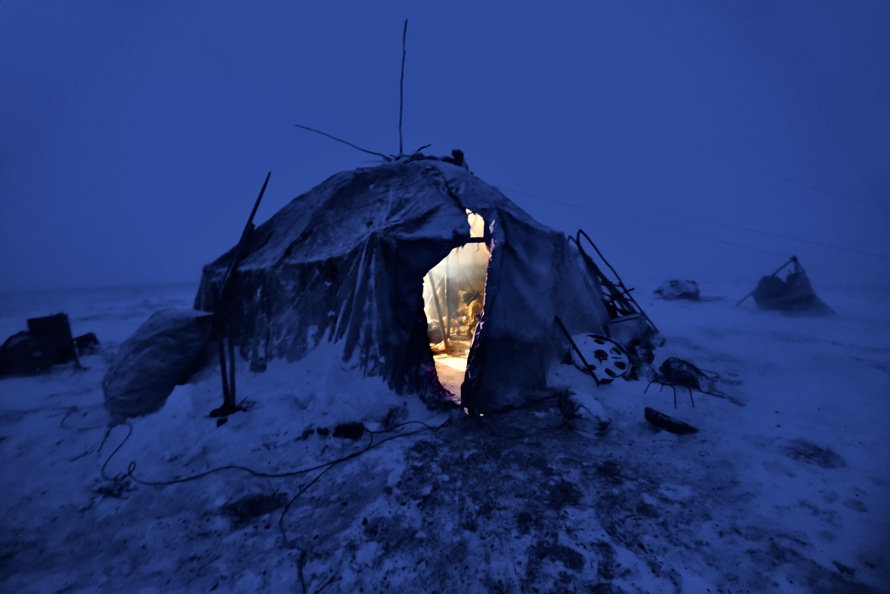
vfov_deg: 81.3
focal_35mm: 14
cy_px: 297
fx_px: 346
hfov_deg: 104.2
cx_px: 445
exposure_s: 1/20
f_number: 2.8
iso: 8000
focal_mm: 14
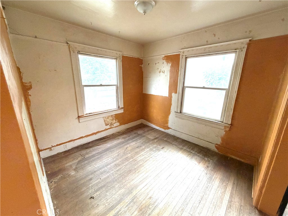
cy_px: 108
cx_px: 144
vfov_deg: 85.7
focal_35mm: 14
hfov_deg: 102.1
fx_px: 116
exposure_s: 1/121
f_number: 2.2
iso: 320
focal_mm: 2.22
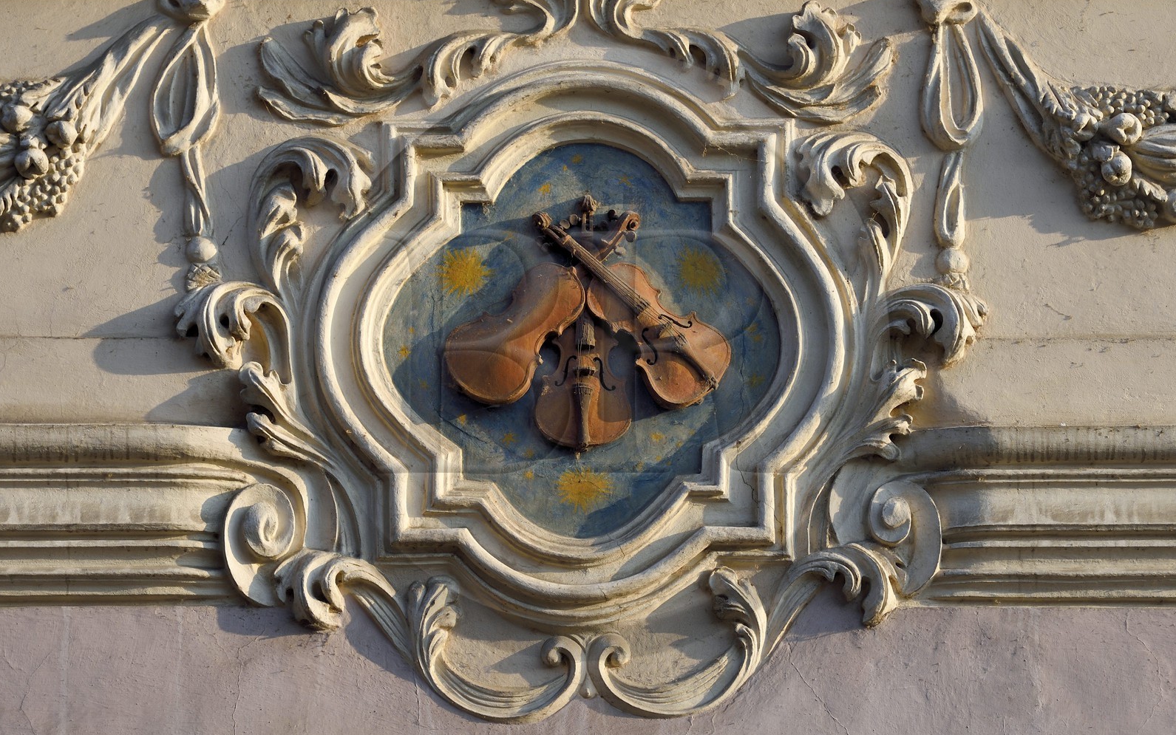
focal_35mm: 169
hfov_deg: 12.4
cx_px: 585
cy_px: 353
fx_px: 5417
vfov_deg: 7.8
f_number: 8
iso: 400
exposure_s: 1/250
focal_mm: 165
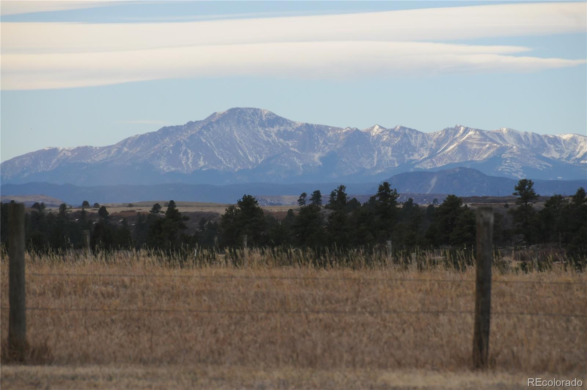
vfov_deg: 4.6
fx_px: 4885
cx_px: 294
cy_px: 195
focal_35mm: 300
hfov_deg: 6.9
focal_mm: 200
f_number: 8
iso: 800
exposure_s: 1/1600
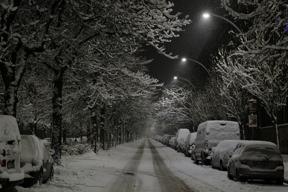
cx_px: 144
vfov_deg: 15.7
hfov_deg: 23.4
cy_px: 96
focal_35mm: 87
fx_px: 696
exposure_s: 1/34
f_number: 2.8
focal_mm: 57.9
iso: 800
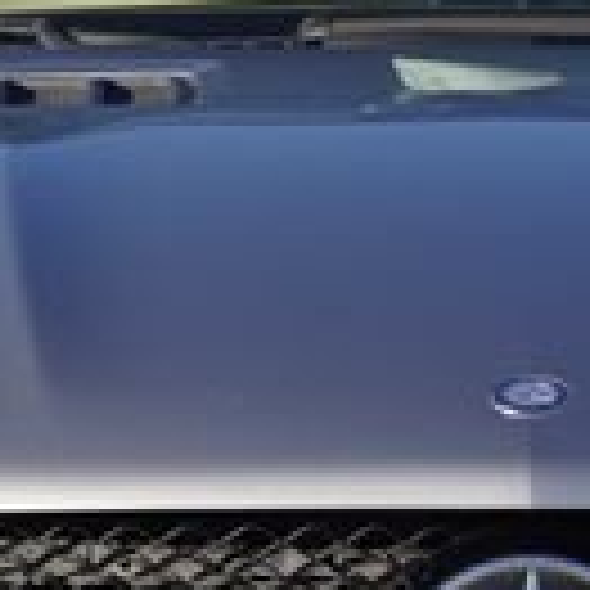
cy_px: 511
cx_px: 567
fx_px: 7578
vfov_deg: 4.5
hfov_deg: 4.5
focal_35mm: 393
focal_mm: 59
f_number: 6.3
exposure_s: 1/250
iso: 100
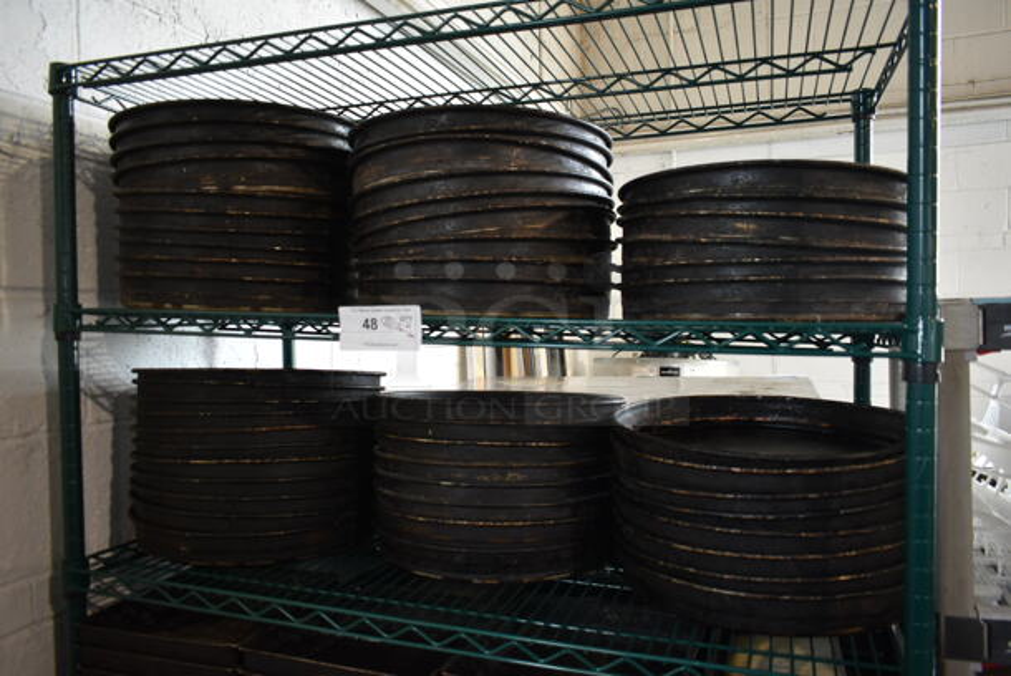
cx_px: 506
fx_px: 759
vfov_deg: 48.0
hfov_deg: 67.3
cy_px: 338
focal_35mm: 27
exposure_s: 1/30
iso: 800
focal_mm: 18
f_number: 3.5
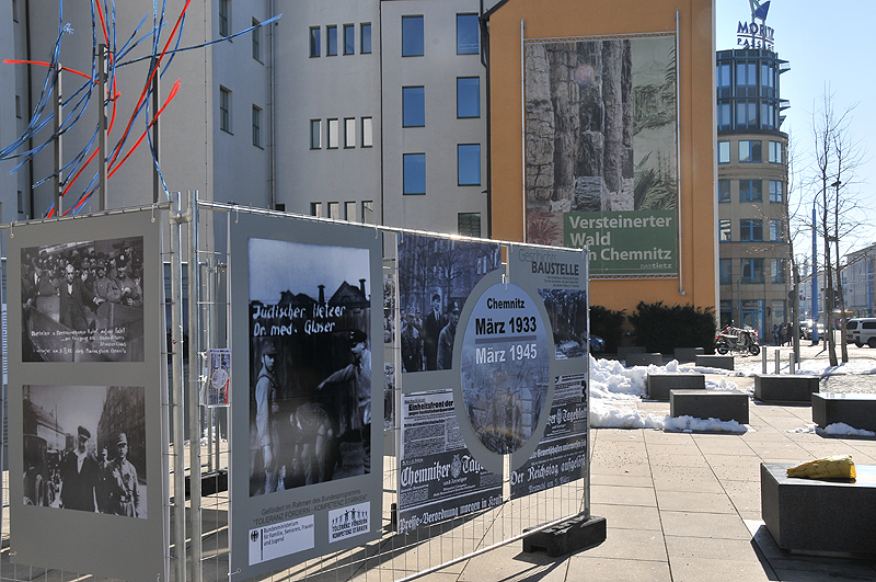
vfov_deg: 34.1
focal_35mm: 39
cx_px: 438
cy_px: 291
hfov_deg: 49.6
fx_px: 948
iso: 200
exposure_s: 1/160
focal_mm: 26
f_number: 18
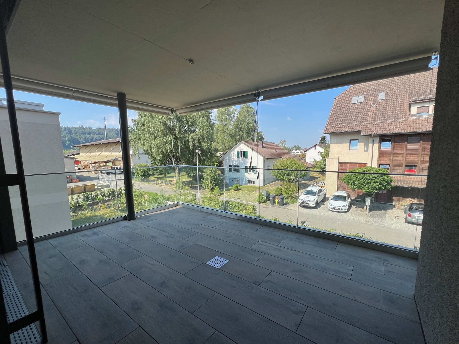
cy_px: 179
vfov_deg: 85.6
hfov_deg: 102.0
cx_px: 240
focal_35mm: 14
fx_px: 186
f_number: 1.8
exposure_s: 1/1085
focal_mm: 1.57
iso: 32
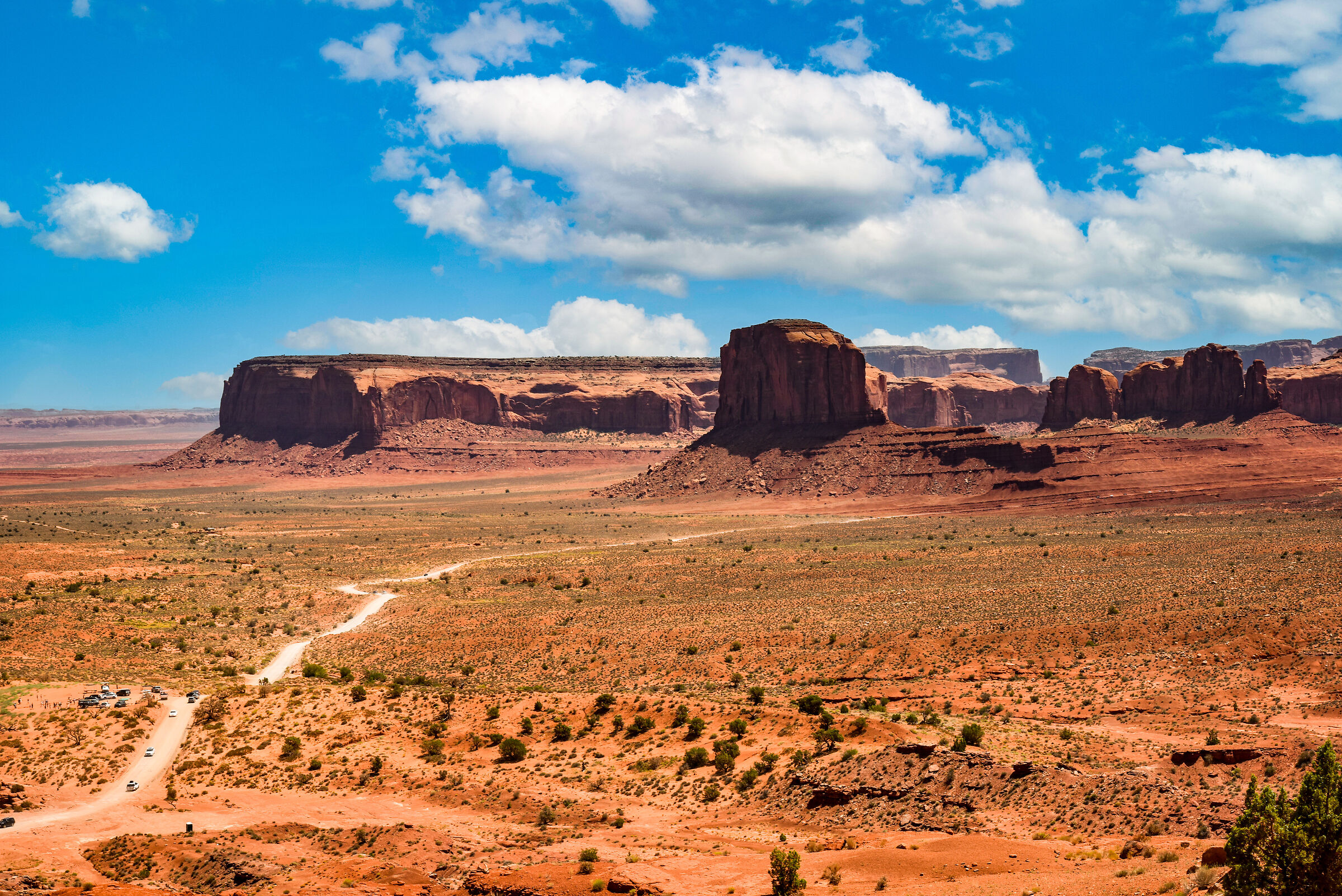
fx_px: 2424
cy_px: 448
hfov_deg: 30.9
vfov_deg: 20.9
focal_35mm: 65
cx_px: 671
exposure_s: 1/160
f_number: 14
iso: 160
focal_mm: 65
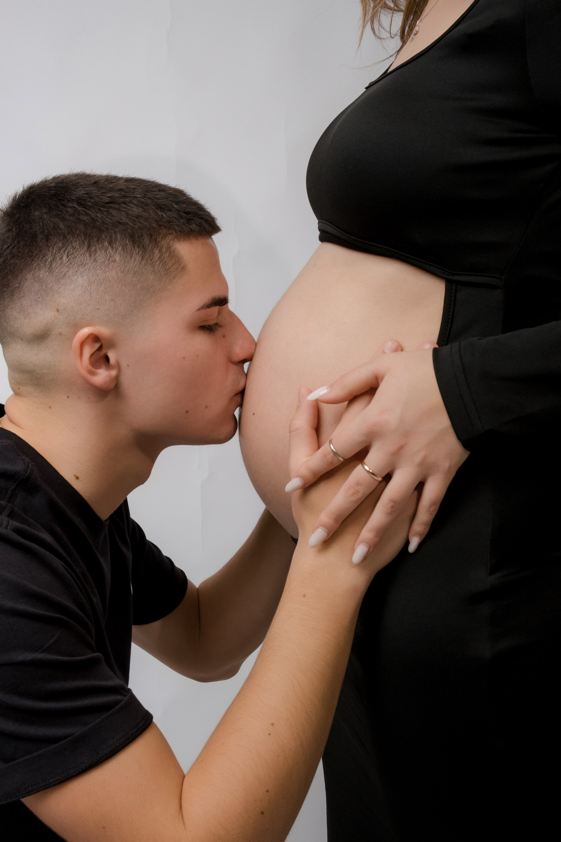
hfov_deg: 29.9
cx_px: 280
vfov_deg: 43.6
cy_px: 421
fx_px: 1052
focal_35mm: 45
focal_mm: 30
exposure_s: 1/200
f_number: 10
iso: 1250
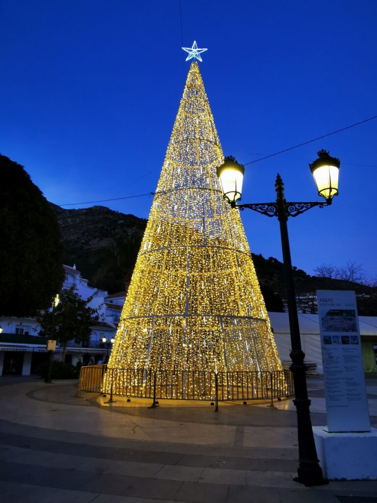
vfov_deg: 69.4
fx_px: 363
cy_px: 252
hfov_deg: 54.9
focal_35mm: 25
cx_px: 188
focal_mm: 2.35
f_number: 2.2
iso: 160
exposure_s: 1/50
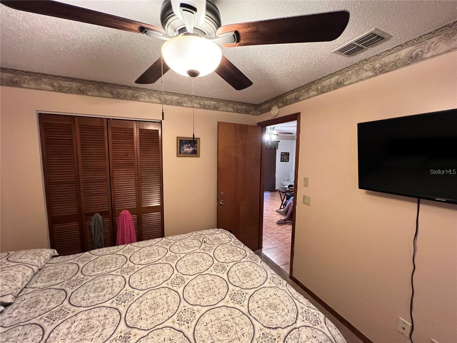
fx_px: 172
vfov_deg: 89.9
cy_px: 172
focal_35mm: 13
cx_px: 228
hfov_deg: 106.2
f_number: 1.8
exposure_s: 1/60
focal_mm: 1.57
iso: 800
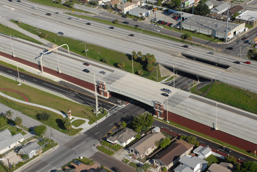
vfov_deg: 19.0
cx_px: 128
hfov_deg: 28.0
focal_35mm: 72
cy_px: 86
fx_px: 515
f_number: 11
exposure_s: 1/500
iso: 320
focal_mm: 48
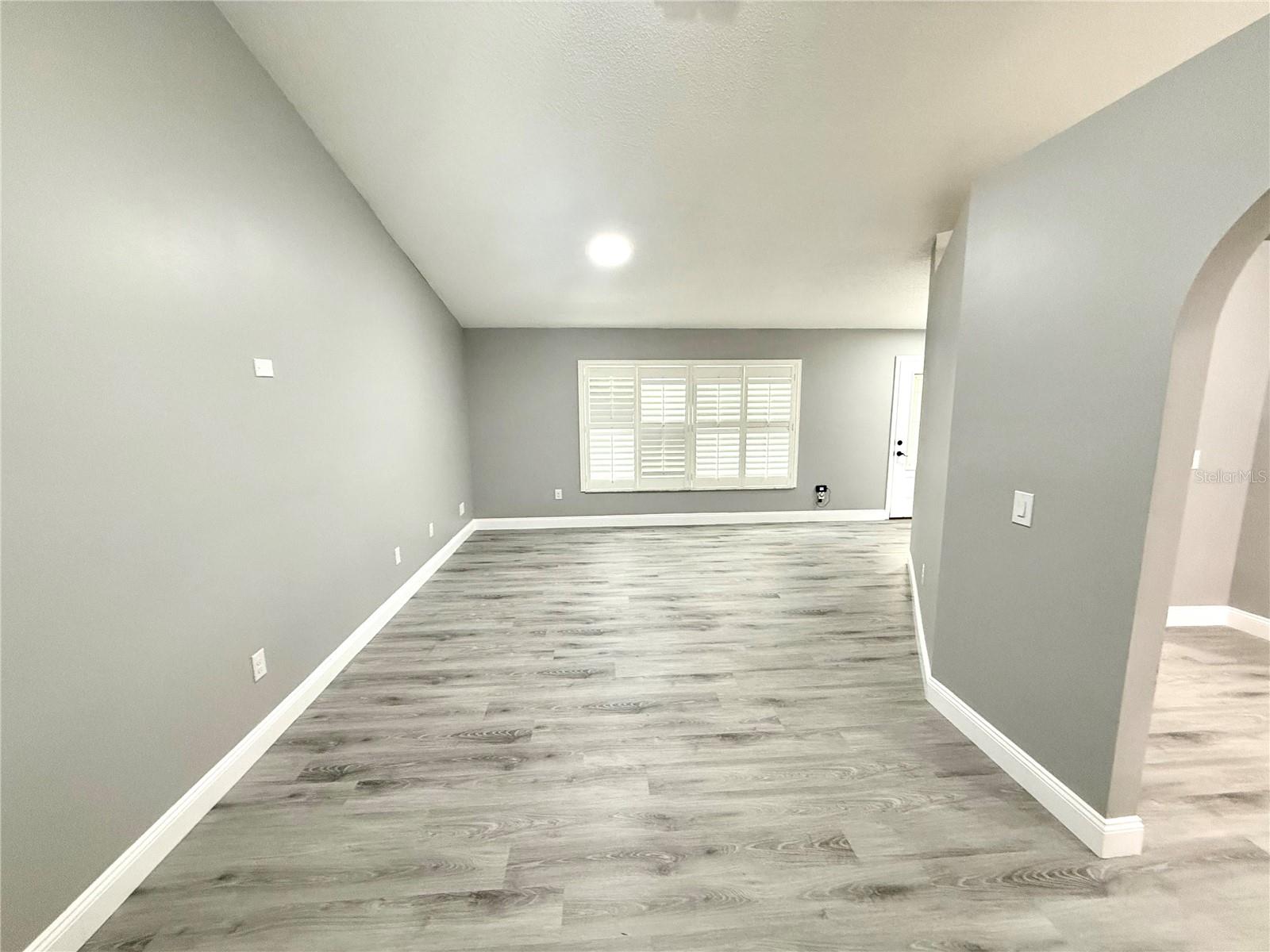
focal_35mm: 14
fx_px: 514
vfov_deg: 85.7
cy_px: 476
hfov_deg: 102.1
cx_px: 635
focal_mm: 2.22
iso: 250
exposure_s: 1/120
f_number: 2.2
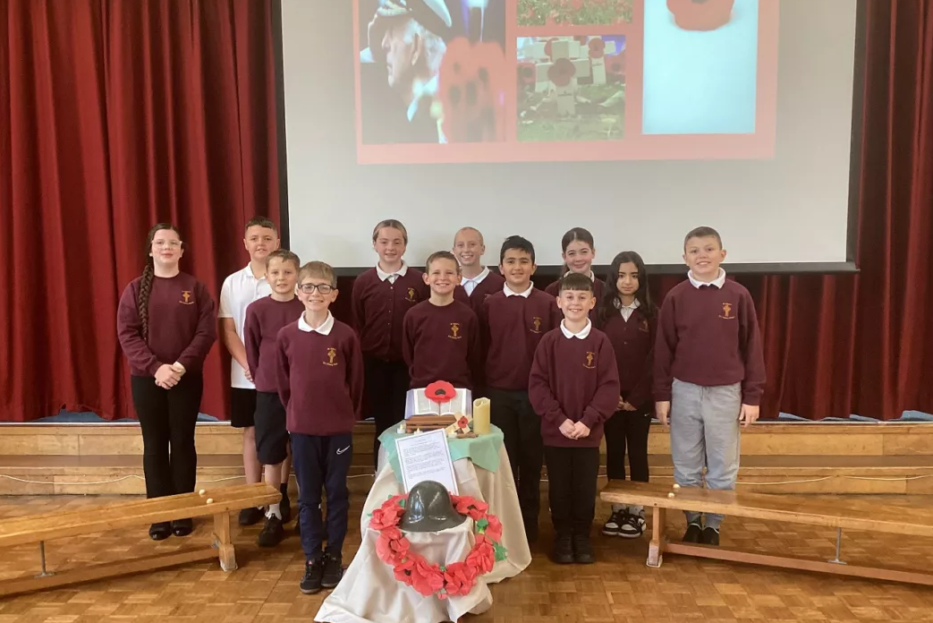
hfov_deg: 57.2
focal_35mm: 33
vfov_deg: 39.9
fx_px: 855
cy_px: 345
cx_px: 462
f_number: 2.4
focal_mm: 3.3
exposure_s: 1/60
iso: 250
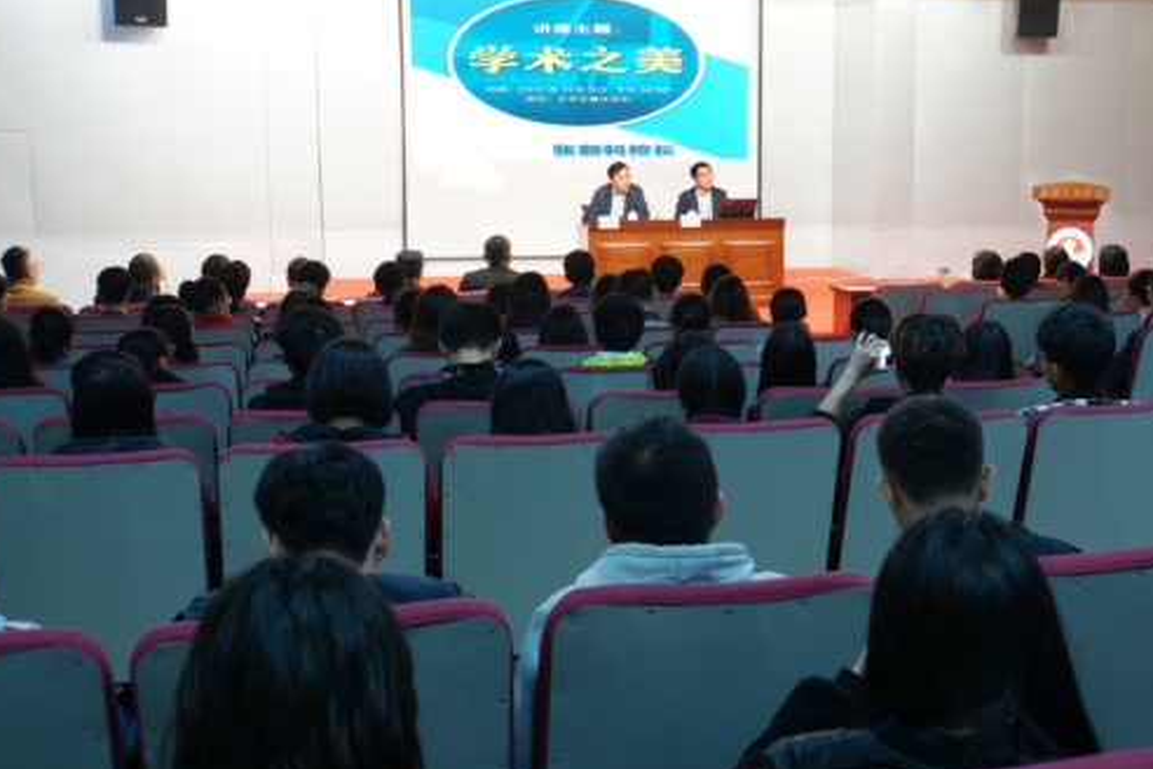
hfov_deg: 41.7
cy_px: 358
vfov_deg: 28.6
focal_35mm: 47
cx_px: 691
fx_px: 1505
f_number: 3.5
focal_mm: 23
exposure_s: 1/20
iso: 400
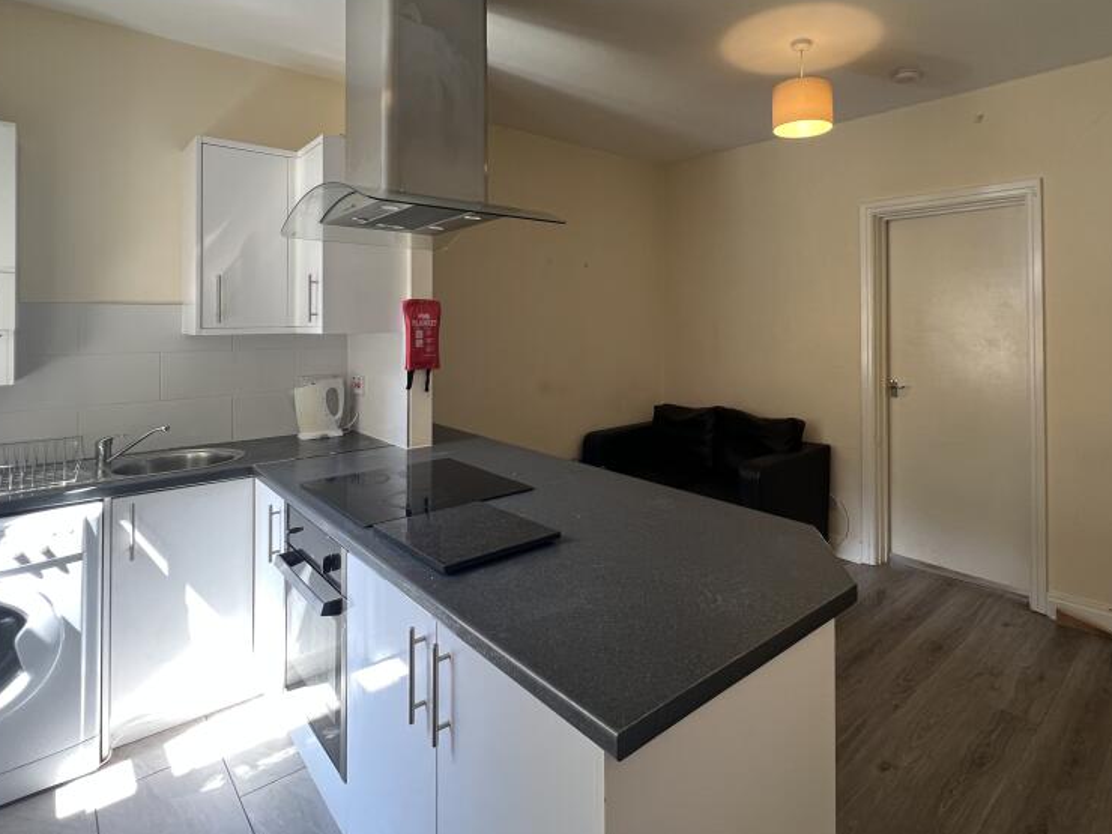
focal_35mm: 18
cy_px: 316
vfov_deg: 70.5
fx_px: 578
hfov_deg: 86.9
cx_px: 652
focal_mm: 1.57
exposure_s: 1/99
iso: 125
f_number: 1.8
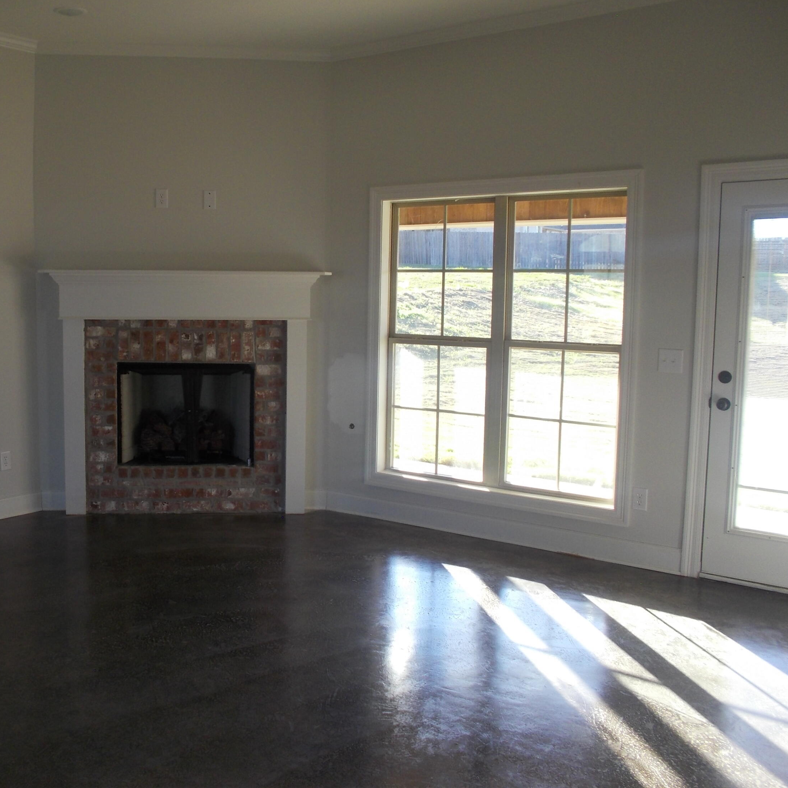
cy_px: 388
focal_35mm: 35
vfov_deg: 47.2
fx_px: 901
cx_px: 266
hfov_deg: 46.5
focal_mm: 4.1
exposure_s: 1/50
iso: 80
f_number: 3.3
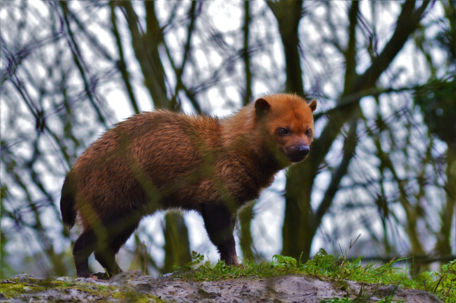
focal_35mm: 225
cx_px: 228
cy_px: 152
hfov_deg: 9.2
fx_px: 2848
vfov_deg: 6.1
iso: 400
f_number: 9
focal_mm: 150
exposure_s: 1/160
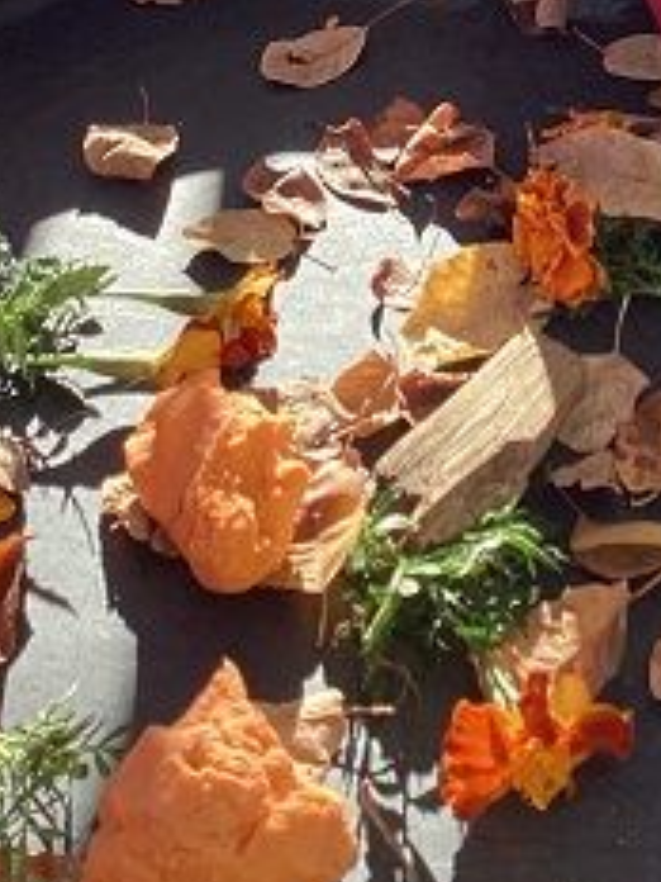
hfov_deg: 16.1
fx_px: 2266
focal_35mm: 89
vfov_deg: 19.7
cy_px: -350
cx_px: 741
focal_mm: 3.3
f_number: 2.4
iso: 25
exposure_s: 1/240
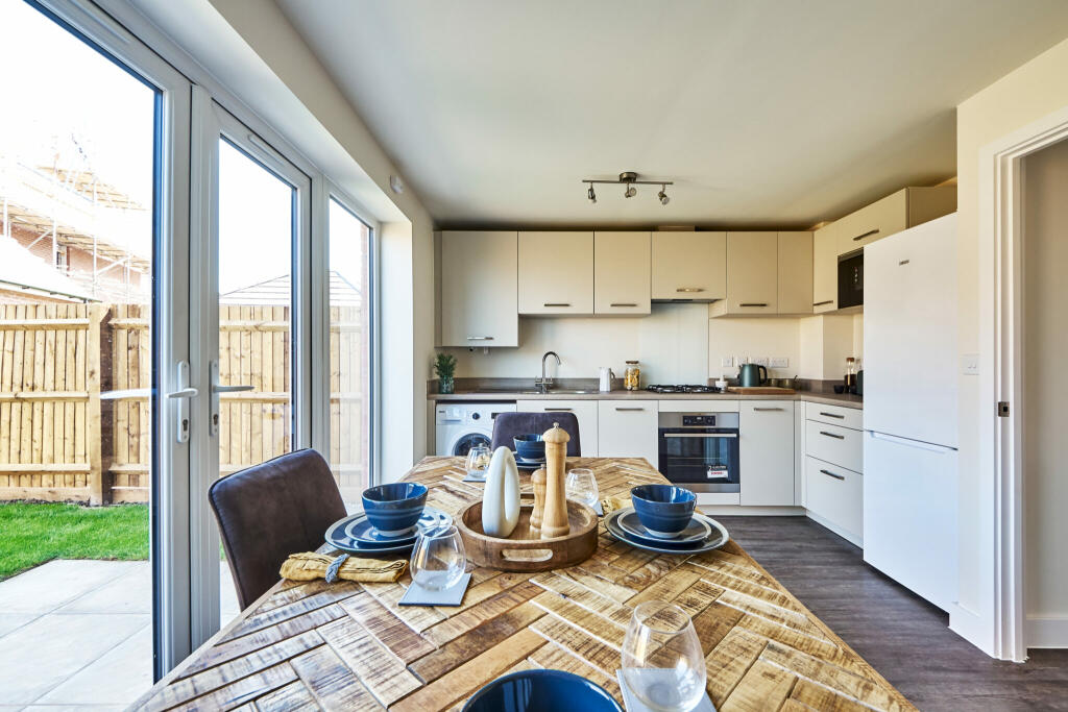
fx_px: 401
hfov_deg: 106.3
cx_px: 534
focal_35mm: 14
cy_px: 356
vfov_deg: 83.3
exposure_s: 1/13
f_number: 8
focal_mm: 9
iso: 250
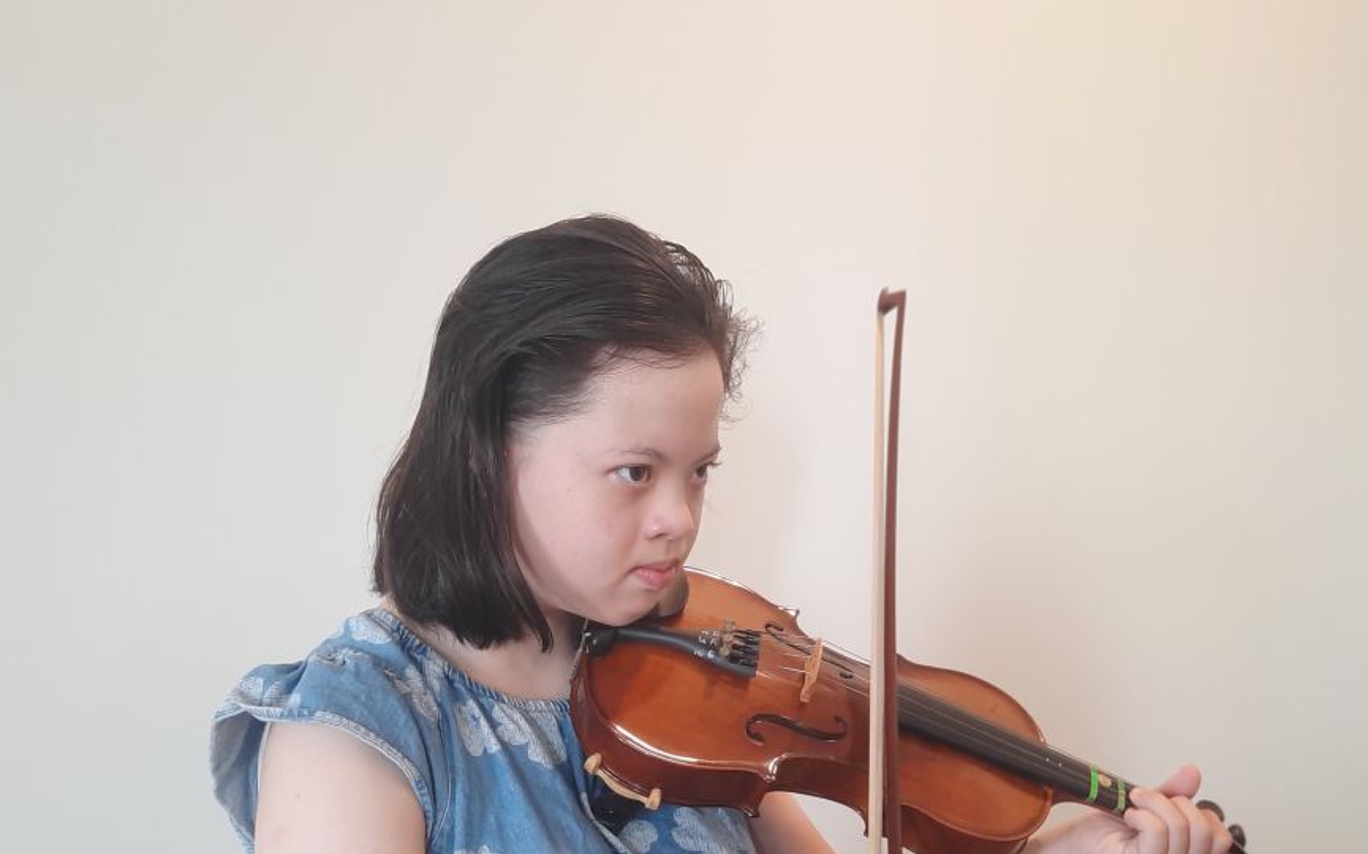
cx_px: 746
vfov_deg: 32.7
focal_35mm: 38
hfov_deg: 51.5
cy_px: 680
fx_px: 1416
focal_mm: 4.6
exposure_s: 1/50
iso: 160
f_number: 2
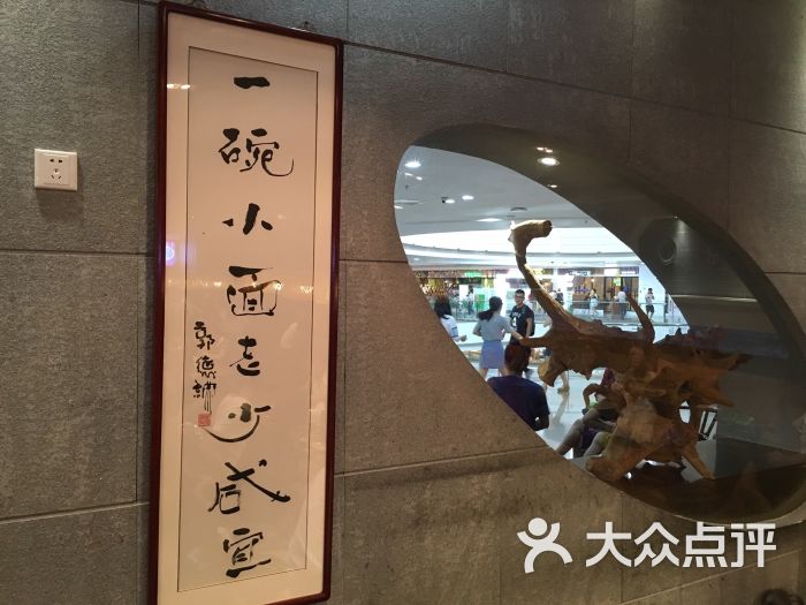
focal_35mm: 29
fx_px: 675
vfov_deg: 48.2
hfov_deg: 61.7
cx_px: 403
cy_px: 302
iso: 250
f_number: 2.2
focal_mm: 4.15
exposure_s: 1/33
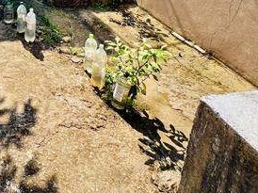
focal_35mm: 38
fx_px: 283
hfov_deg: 44.0
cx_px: 19
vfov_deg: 30.2
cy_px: -56
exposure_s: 1/342
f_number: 1.8
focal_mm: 1.57
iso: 32
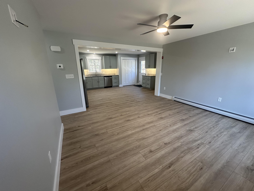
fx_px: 103
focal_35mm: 14
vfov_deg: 85.7
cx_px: 127
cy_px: 96
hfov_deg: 102.1
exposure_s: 1/120
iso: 200
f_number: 2.2
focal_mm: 2.22
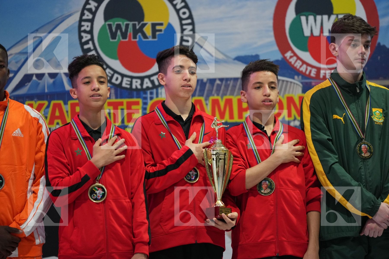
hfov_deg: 10.3
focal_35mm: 200
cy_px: 130
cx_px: 194
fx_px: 2161
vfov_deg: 6.9
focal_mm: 200
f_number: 2.8
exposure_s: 1/250
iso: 2500
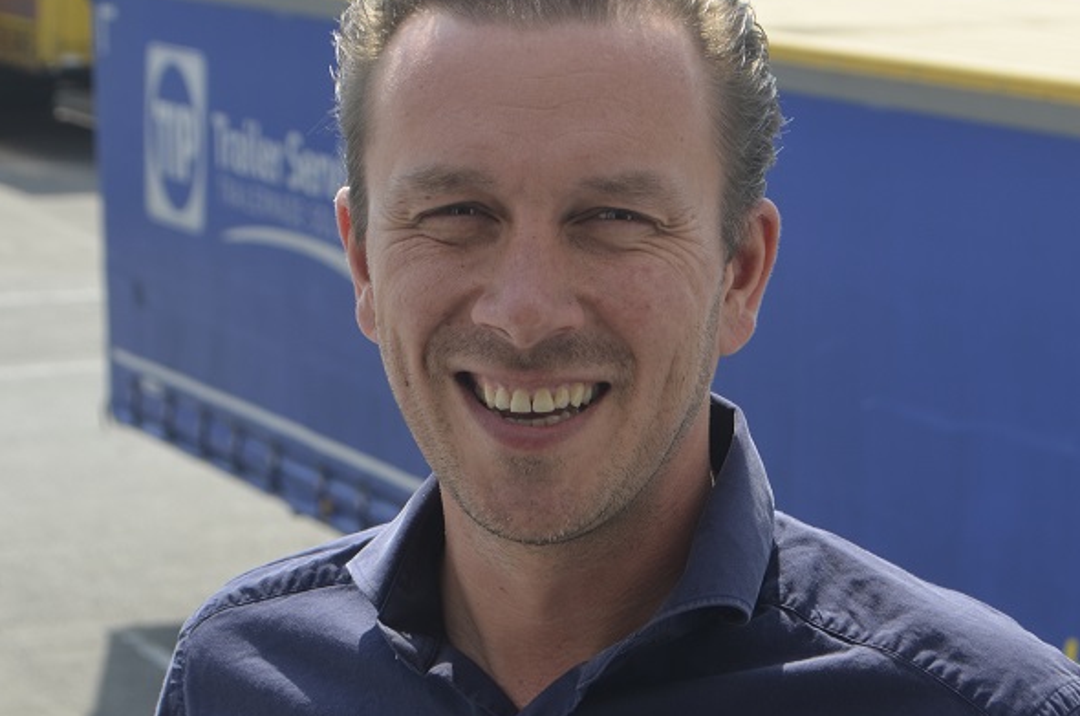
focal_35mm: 138
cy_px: 277
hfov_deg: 14.9
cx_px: 606
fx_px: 4127
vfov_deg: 9.9
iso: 140
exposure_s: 1/250
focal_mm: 55
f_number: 8
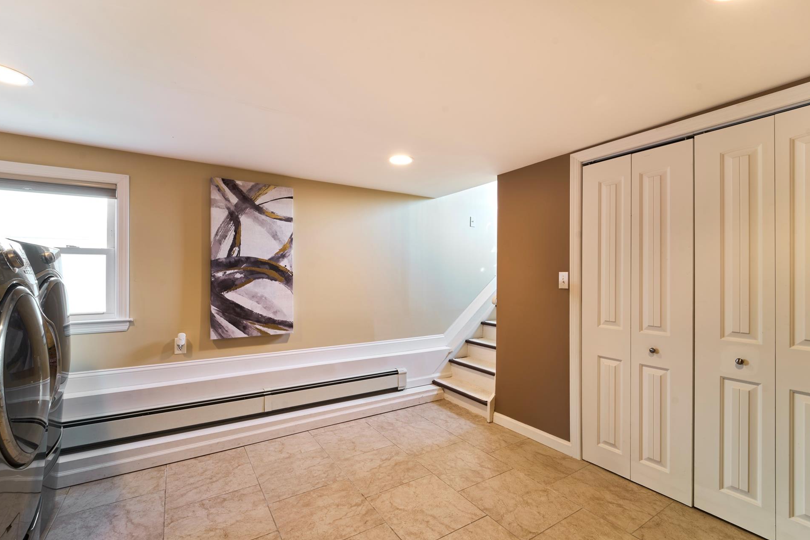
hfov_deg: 100.4
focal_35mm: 15
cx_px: 408
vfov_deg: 77.3
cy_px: 282
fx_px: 337
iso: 200
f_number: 11
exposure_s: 1/1.59
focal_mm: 14
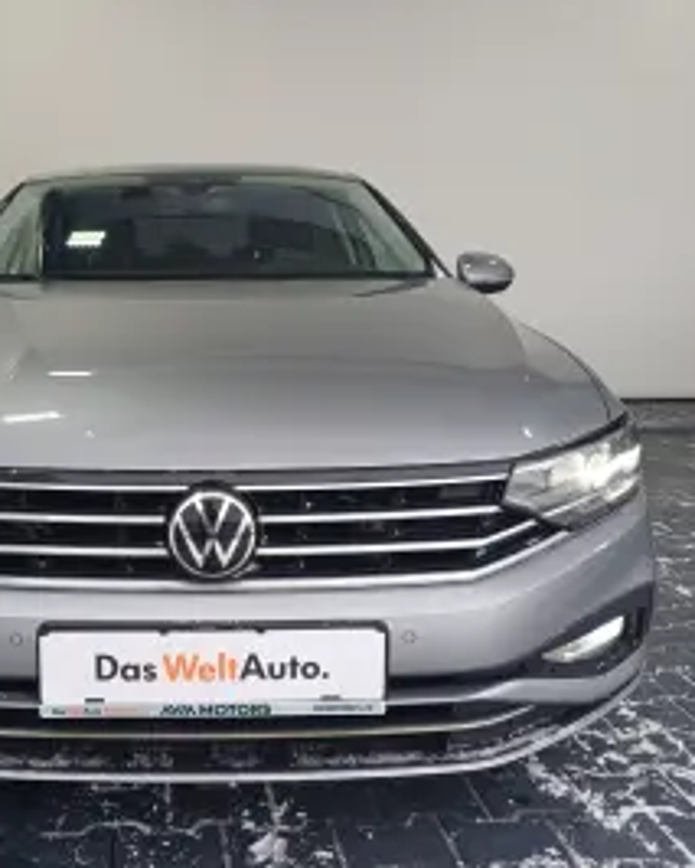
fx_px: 848
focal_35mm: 33
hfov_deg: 43.2
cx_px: 176
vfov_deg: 54.2
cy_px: 434
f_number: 1.8
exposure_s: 1/152
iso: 50
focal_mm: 4.65
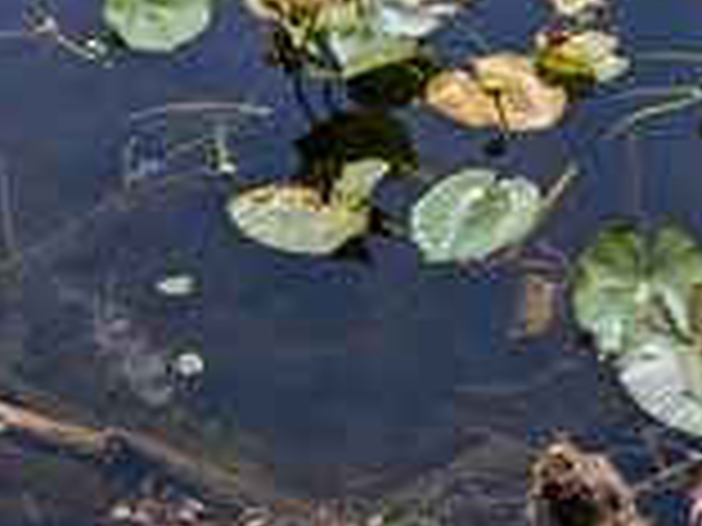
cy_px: -490
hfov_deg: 19.5
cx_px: 549
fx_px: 2028
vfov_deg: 13.0
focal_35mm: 100
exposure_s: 1/15625
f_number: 1.7
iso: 27
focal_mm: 4.53
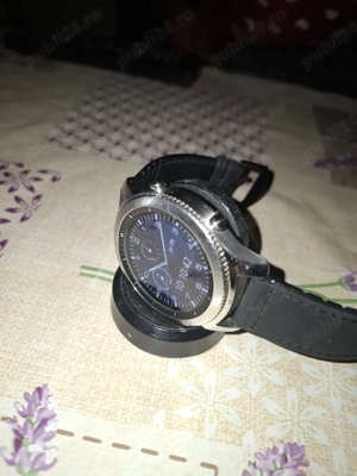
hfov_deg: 58.9
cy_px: 238
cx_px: 178
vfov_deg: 73.9
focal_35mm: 23
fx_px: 316
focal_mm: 5.54
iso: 50
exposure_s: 1/100
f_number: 1.8
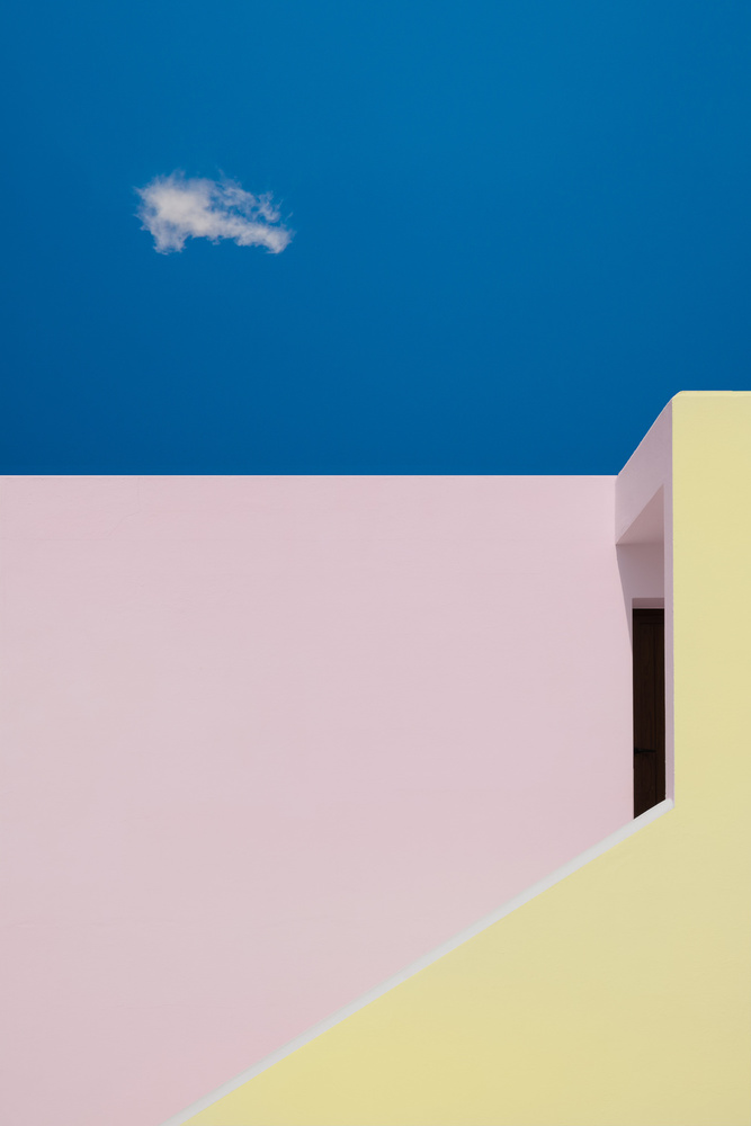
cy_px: 563
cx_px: 376
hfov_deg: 28.7
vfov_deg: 41.9
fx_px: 1470
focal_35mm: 47
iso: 200
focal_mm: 31.5
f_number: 8
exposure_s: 1/1250
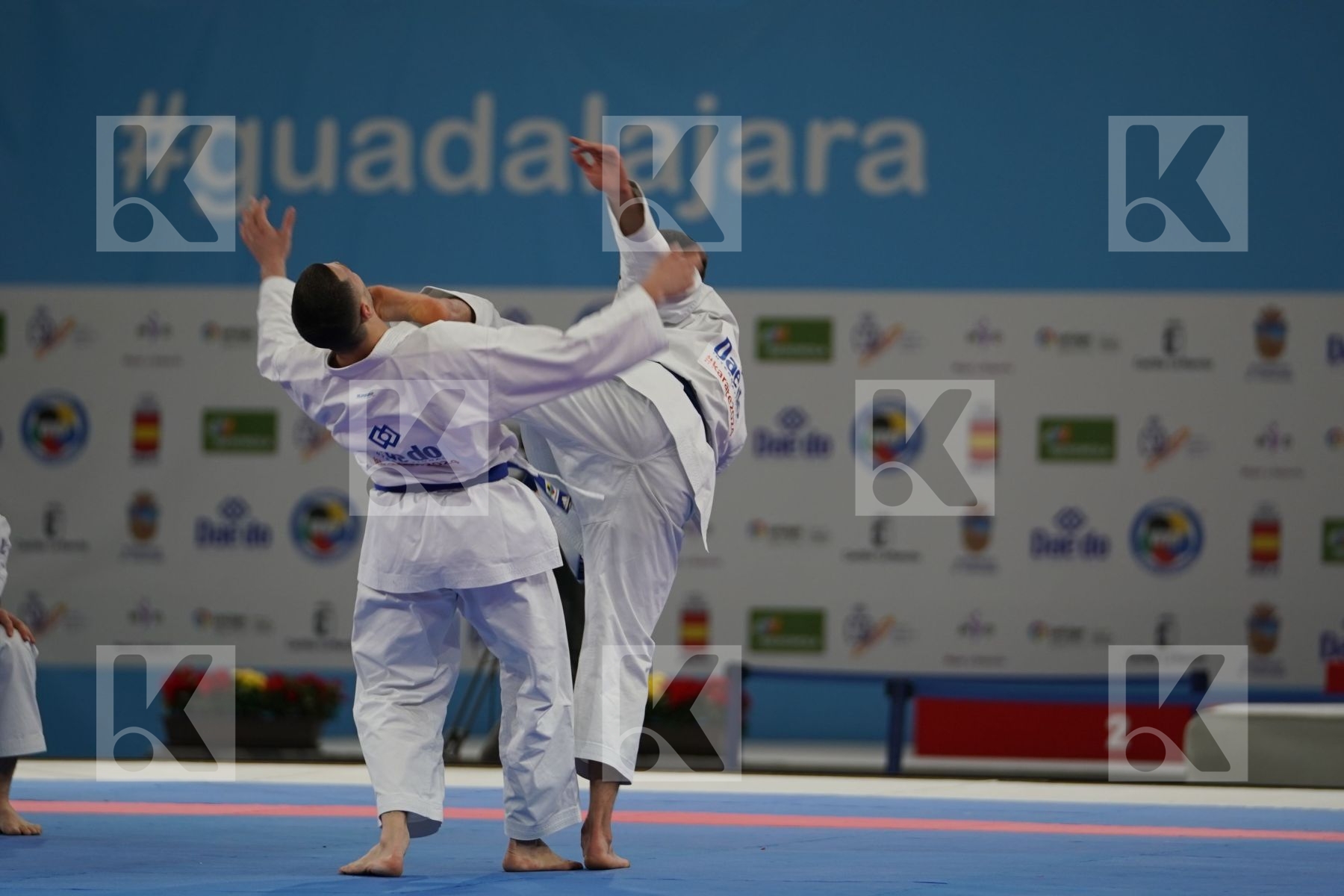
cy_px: 448
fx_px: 9183
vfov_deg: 5.6
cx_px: 672
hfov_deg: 8.4
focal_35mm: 246
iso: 250
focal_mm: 164
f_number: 2.8
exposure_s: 1/250
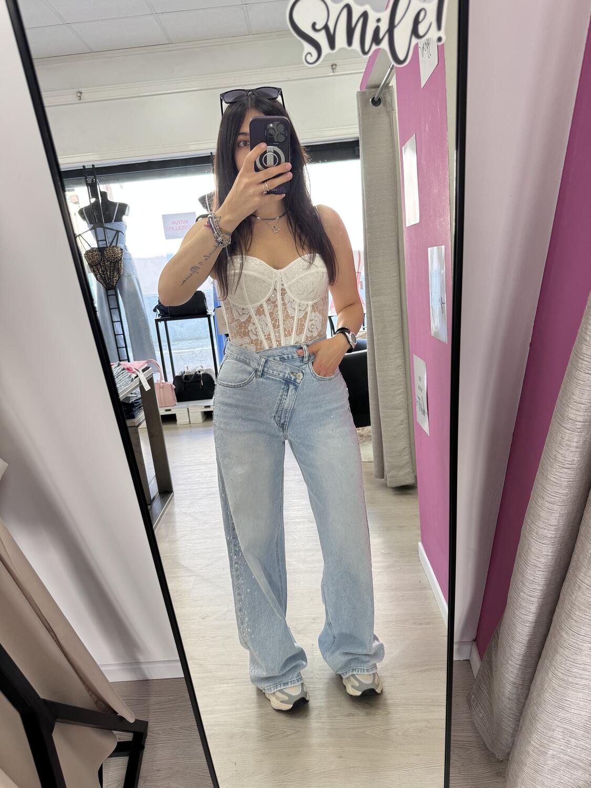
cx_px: 296
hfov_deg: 56.8
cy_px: 394
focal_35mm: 24
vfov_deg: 71.6
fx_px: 546
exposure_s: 1/100
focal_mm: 6.76
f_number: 1.78
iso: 64
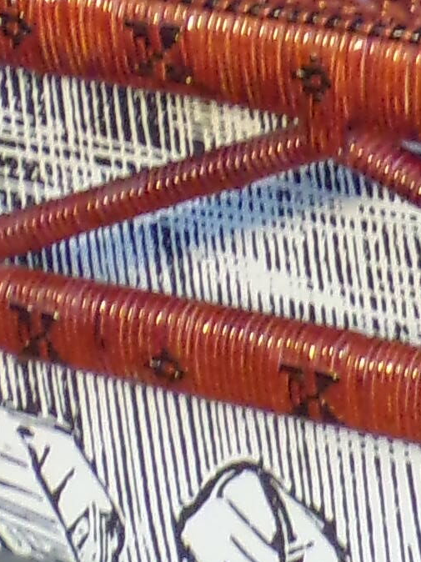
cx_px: 445
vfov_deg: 7.7
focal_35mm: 253
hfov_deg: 5.9
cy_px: -281
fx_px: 4105
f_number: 3.3
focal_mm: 6.6
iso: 400
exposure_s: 1/8
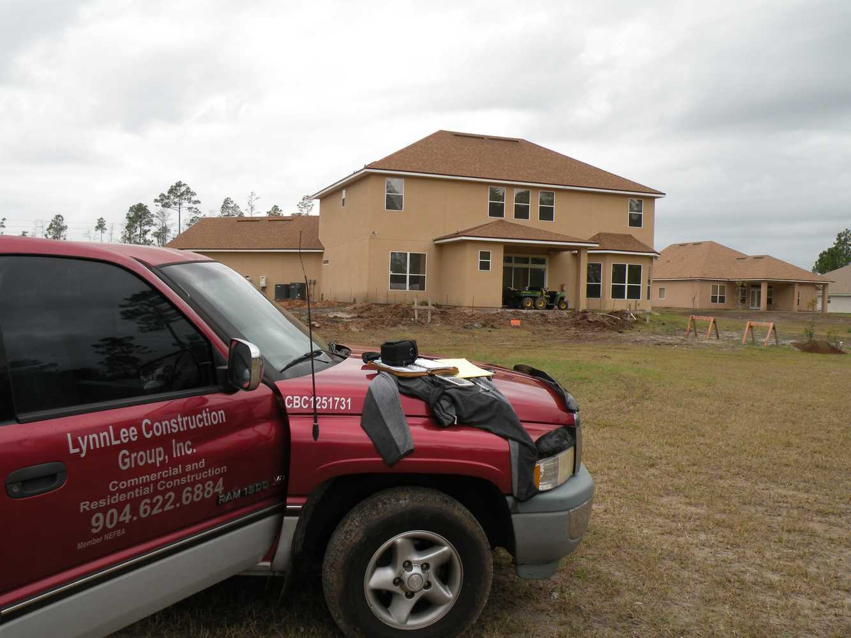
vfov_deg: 43.0
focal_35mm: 33
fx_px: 811
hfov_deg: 55.3
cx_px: 426
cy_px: 319
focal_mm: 5.8
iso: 64
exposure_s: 1/186
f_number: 5.6
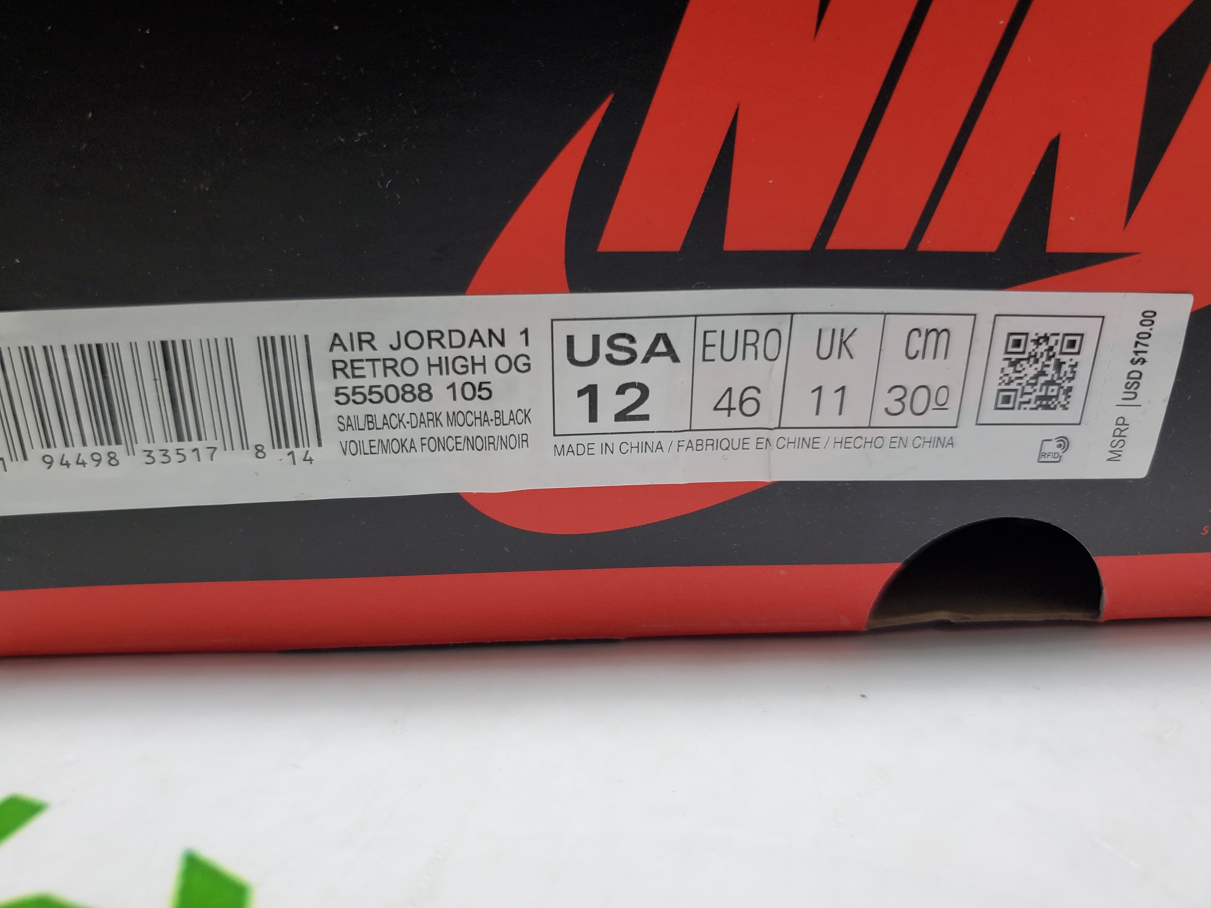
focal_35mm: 26
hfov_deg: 67.3
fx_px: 910
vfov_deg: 53.1
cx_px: 606
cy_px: 454
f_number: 1.5
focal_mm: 4.3
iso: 50
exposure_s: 1/259
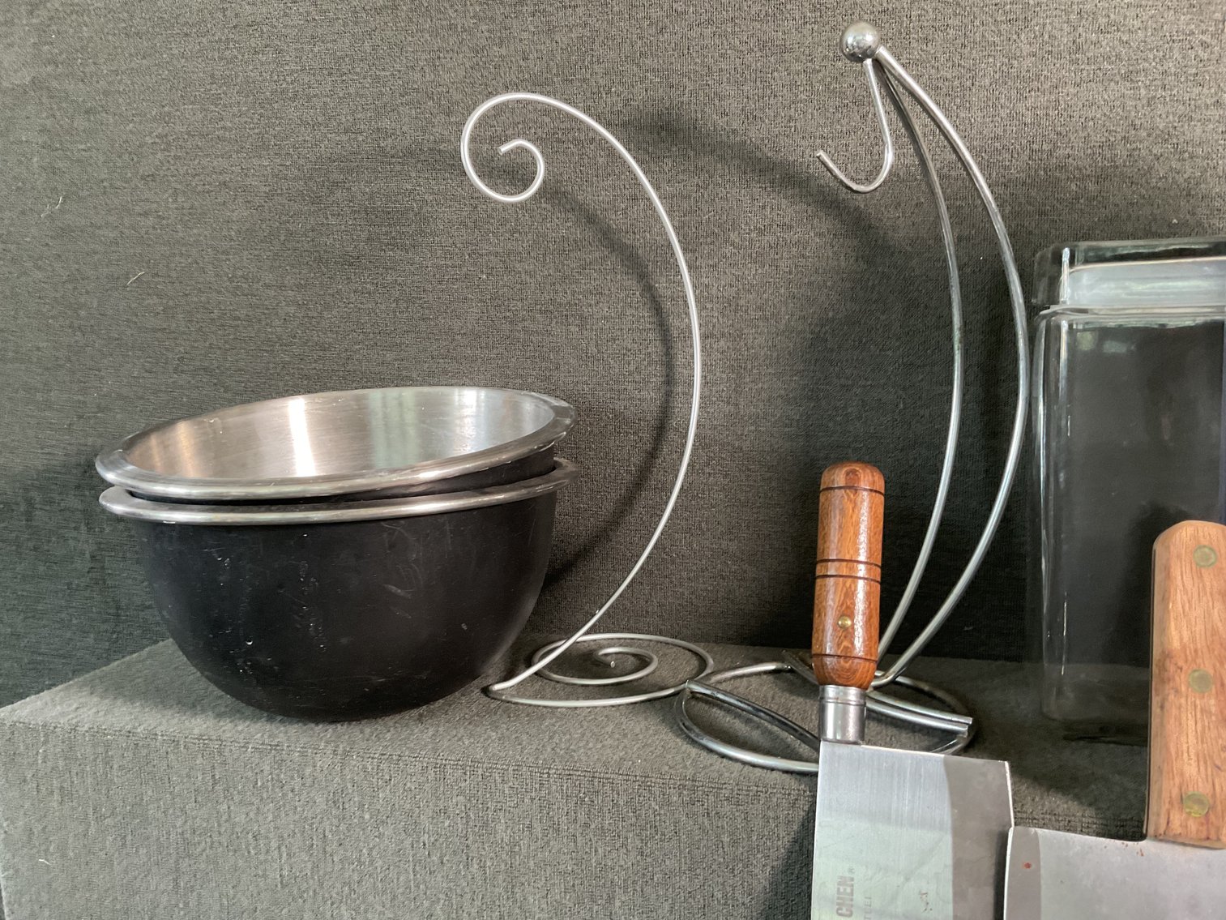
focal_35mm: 29
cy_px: 460
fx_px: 1027
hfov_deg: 61.7
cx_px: 613
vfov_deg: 48.2
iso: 200
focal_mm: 3
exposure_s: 1/60
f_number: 1.8
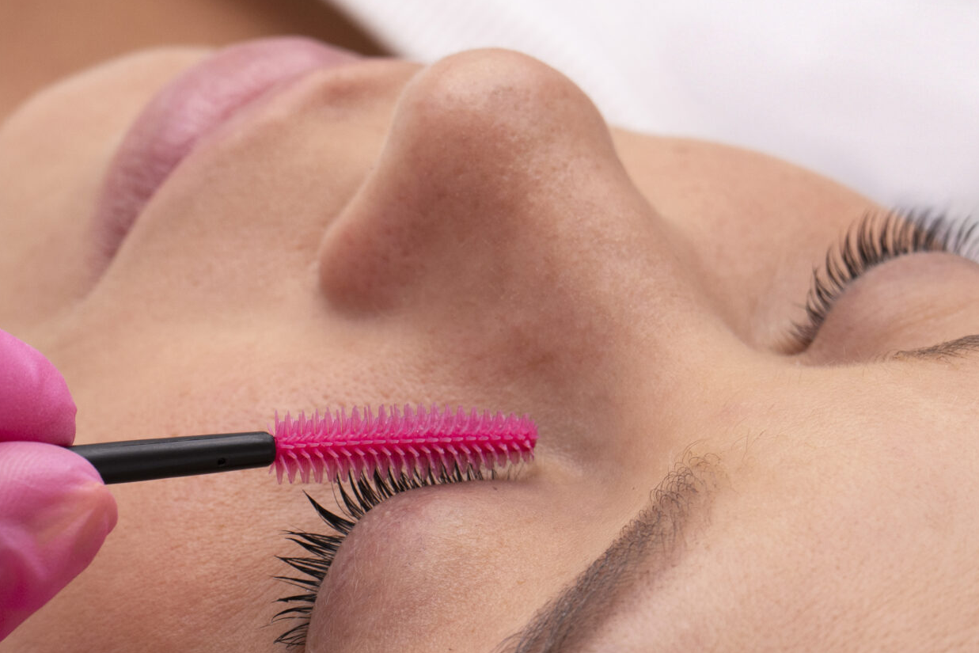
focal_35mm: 149
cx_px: 222
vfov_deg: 9.2
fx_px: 4052
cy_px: 402
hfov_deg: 13.7
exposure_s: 1/160
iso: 640
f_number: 9
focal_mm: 64
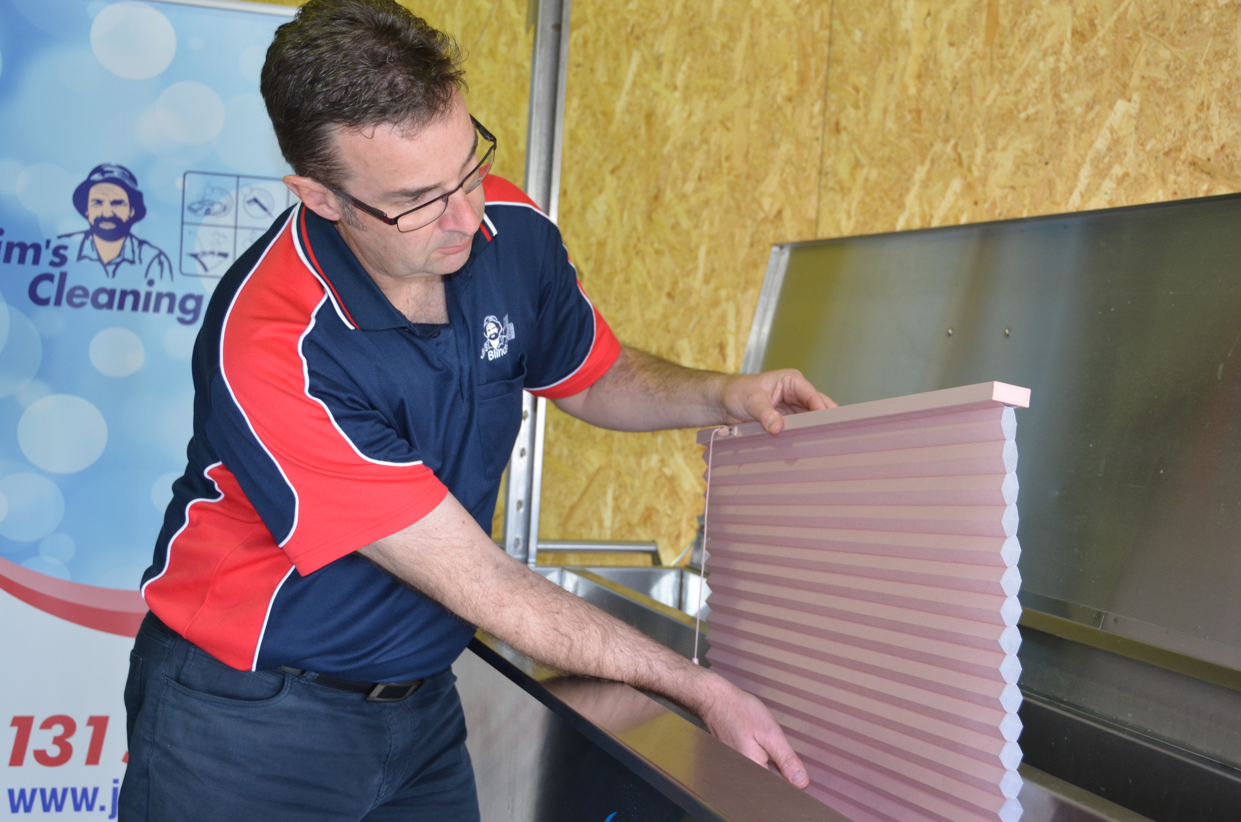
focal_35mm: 40
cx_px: 620
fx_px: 1393
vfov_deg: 32.9
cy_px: 411
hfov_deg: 48.0
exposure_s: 1/60
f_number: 4
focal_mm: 27
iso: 720
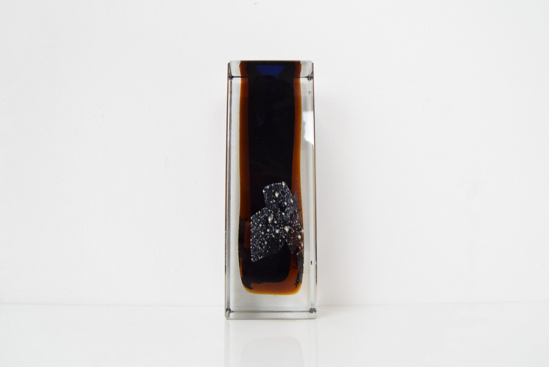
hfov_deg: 61.9
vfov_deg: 43.7
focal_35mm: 30
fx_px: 458
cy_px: 184
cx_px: 274
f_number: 7.1
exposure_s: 1/200
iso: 1600
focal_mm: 20
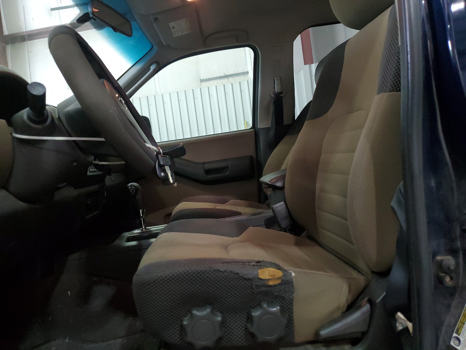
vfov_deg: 53.1
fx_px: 350
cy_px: 175
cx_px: 233
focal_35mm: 26
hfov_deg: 67.3
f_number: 1.5
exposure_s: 1/40
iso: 359
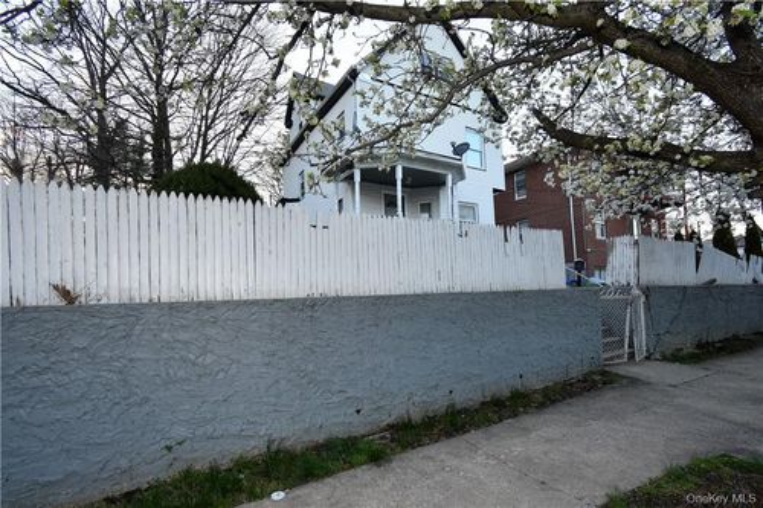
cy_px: 254
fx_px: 318
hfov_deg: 100.4
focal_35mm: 15
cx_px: 382
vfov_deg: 77.3
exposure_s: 1/100
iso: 200
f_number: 5
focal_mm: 10
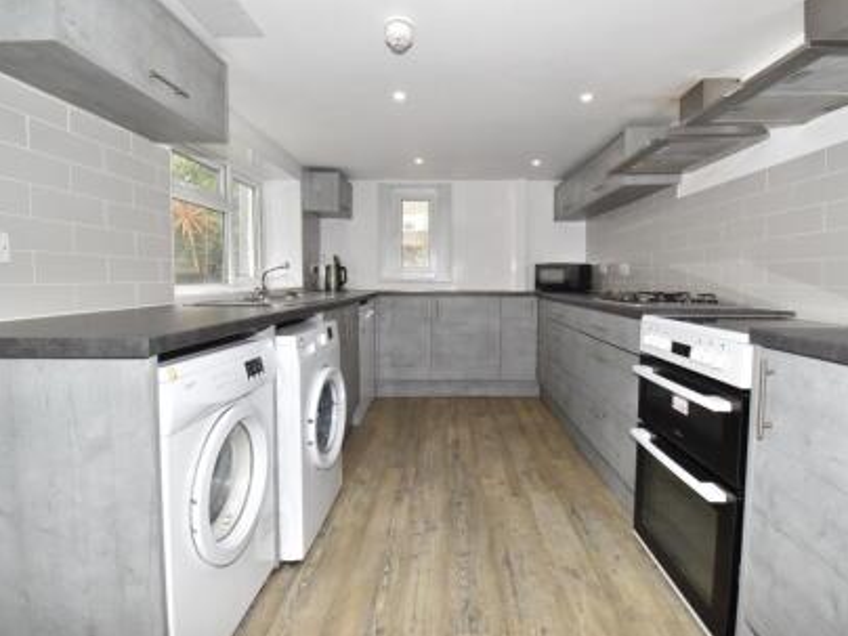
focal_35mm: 17
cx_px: 447
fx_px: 416
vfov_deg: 74.7
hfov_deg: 90.9
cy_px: 314
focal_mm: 10
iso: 720
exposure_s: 1/60
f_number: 13
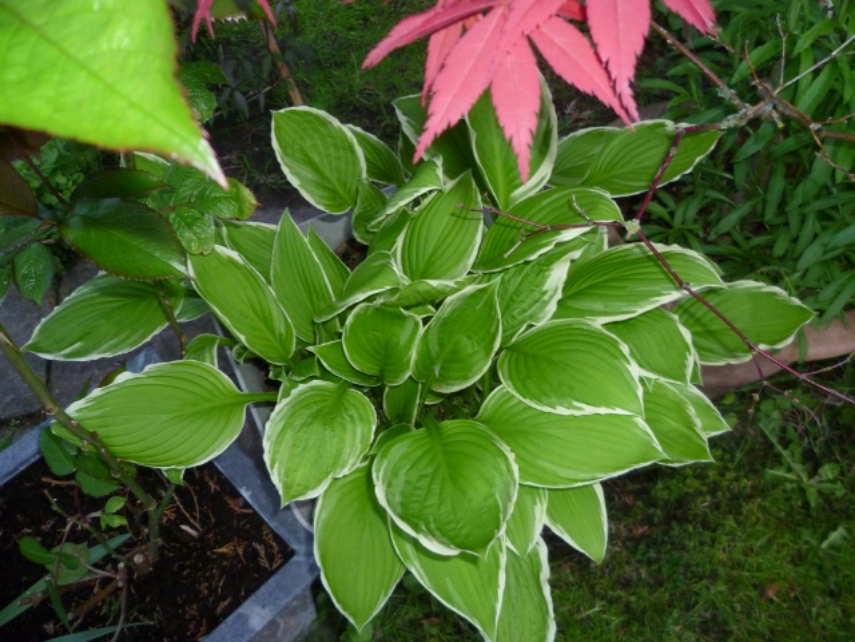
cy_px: 321
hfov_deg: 63.4
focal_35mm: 28
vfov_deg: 49.7
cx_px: 428
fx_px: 692
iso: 200
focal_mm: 5
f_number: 2.8
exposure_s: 1/30
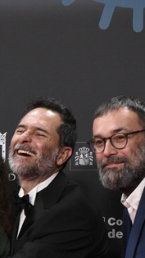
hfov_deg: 6.1
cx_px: -205
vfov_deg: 11.1
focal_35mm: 192
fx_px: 1313
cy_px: 261
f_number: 4.5
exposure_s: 1/320
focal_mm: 56
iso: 3200
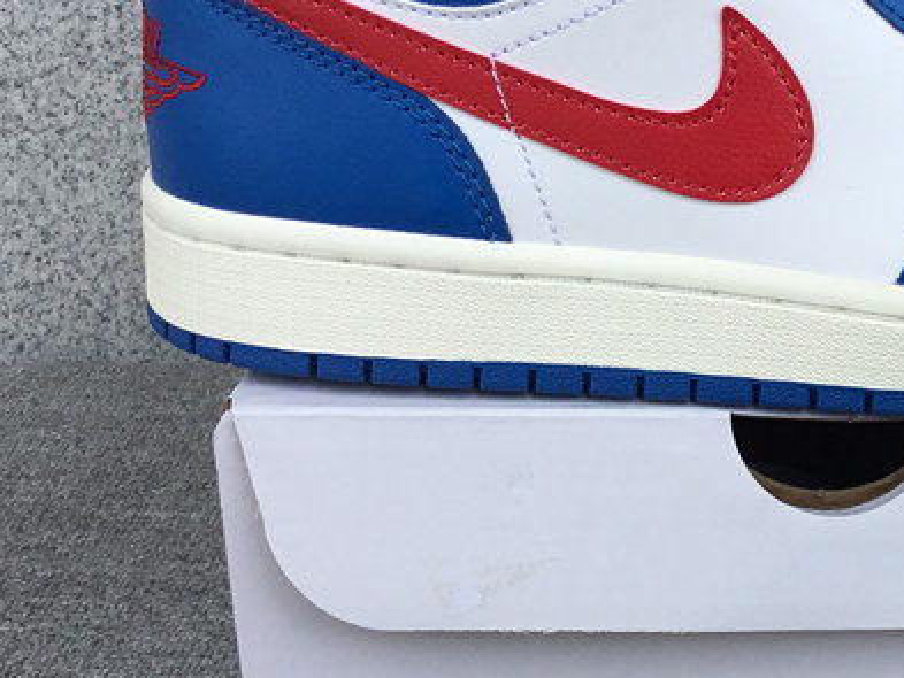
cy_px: 334
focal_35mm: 71
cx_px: 851
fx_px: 1855
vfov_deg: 20.7
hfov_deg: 26.3
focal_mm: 3.3
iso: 25
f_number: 2.4
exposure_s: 1/460
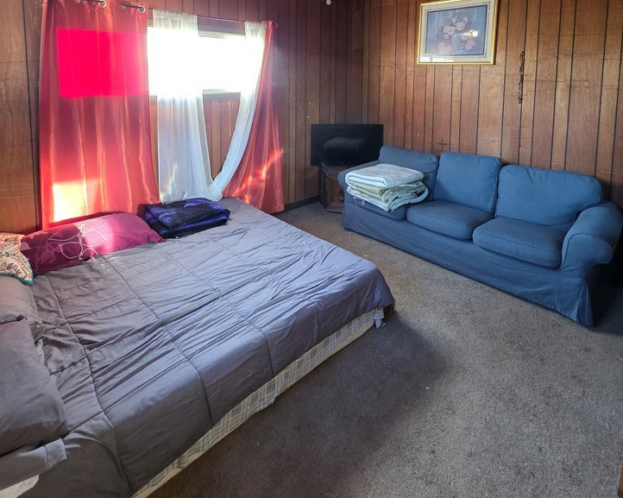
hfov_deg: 86.4
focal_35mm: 18
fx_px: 332
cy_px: 107
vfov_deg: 67.6
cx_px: 309
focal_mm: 2.2
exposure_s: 1/60
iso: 320
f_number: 1.9
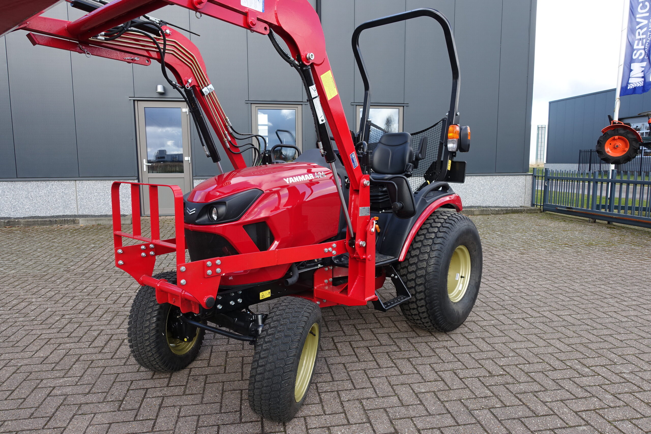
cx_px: 326
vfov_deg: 53.1
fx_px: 434
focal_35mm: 24
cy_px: 217
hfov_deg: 73.7
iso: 125
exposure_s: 1/100
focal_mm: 8.8
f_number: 5.6
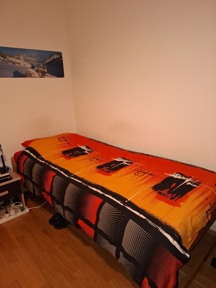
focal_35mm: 23
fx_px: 191
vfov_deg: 73.9
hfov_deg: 58.9
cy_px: 144
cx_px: 108
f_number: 1.8
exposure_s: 1/33
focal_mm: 5.54
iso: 320
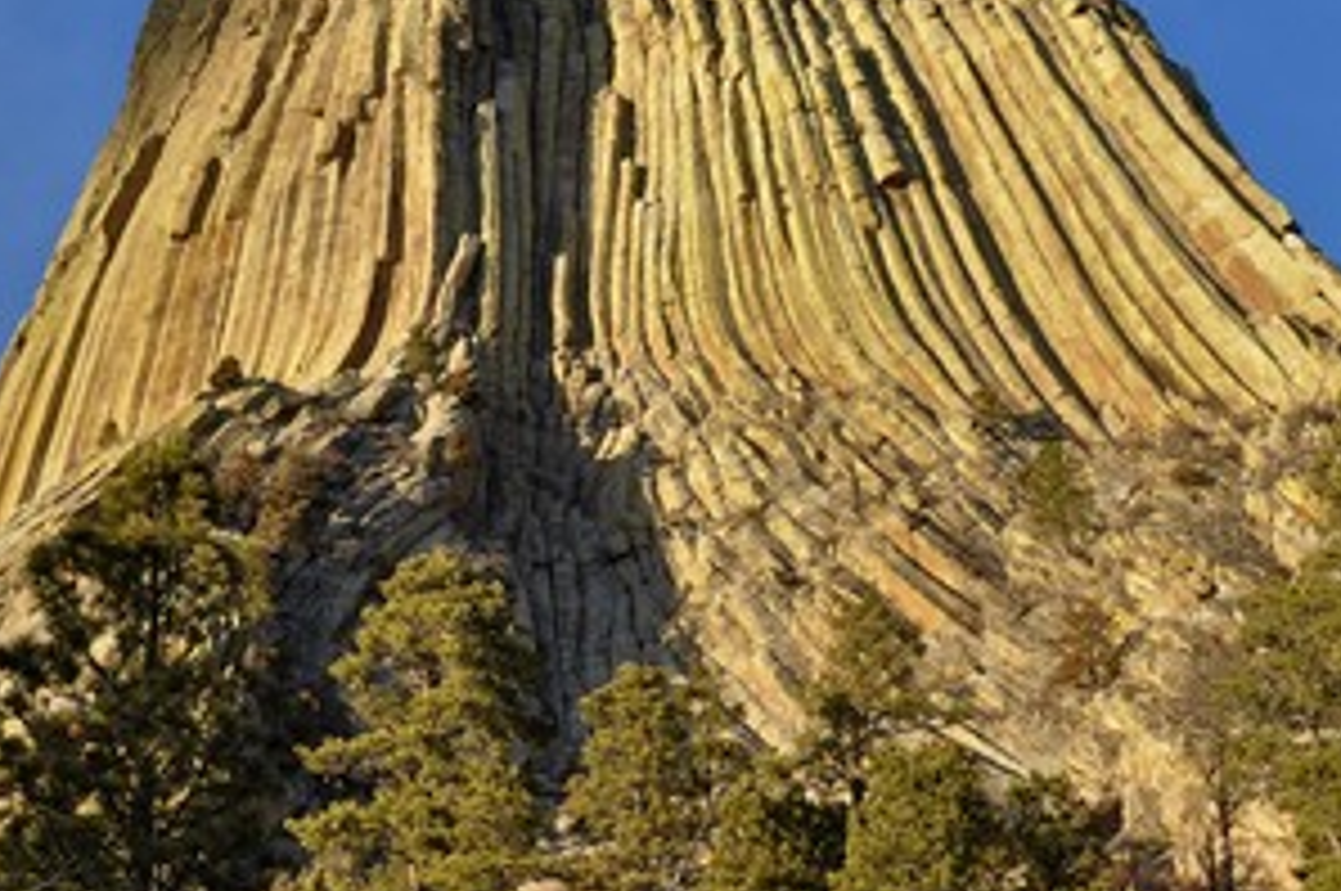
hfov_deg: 34.5
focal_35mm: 58
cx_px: 720
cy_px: 542
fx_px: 2158
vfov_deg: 23.3
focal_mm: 18
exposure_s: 1/200
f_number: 7.1
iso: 200
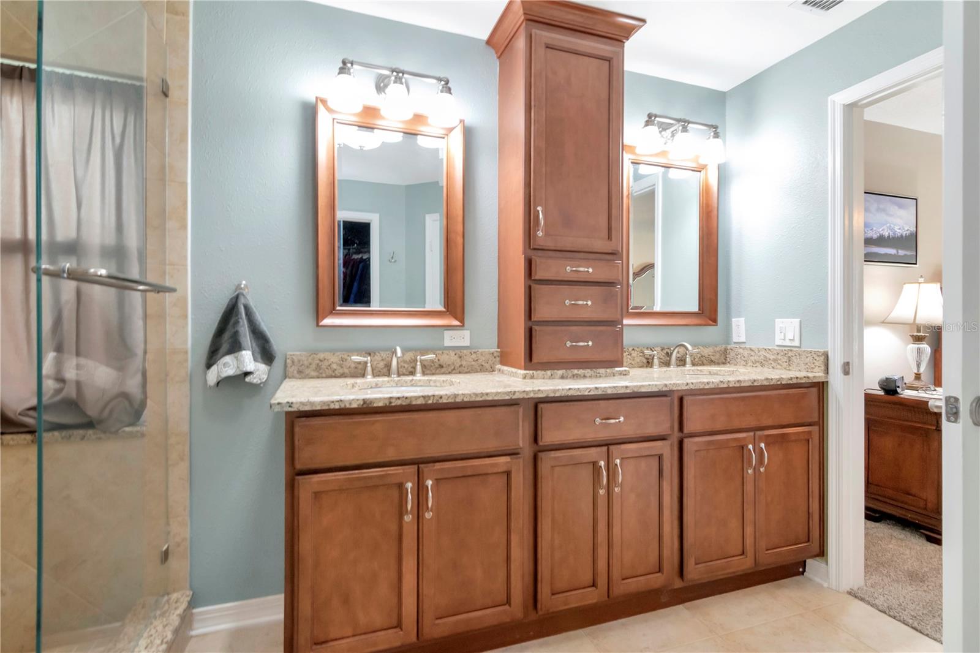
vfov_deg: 72.0
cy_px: 326
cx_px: 490
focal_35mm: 16
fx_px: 449
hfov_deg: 95.0
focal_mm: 11
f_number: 9
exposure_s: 1/10
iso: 1000
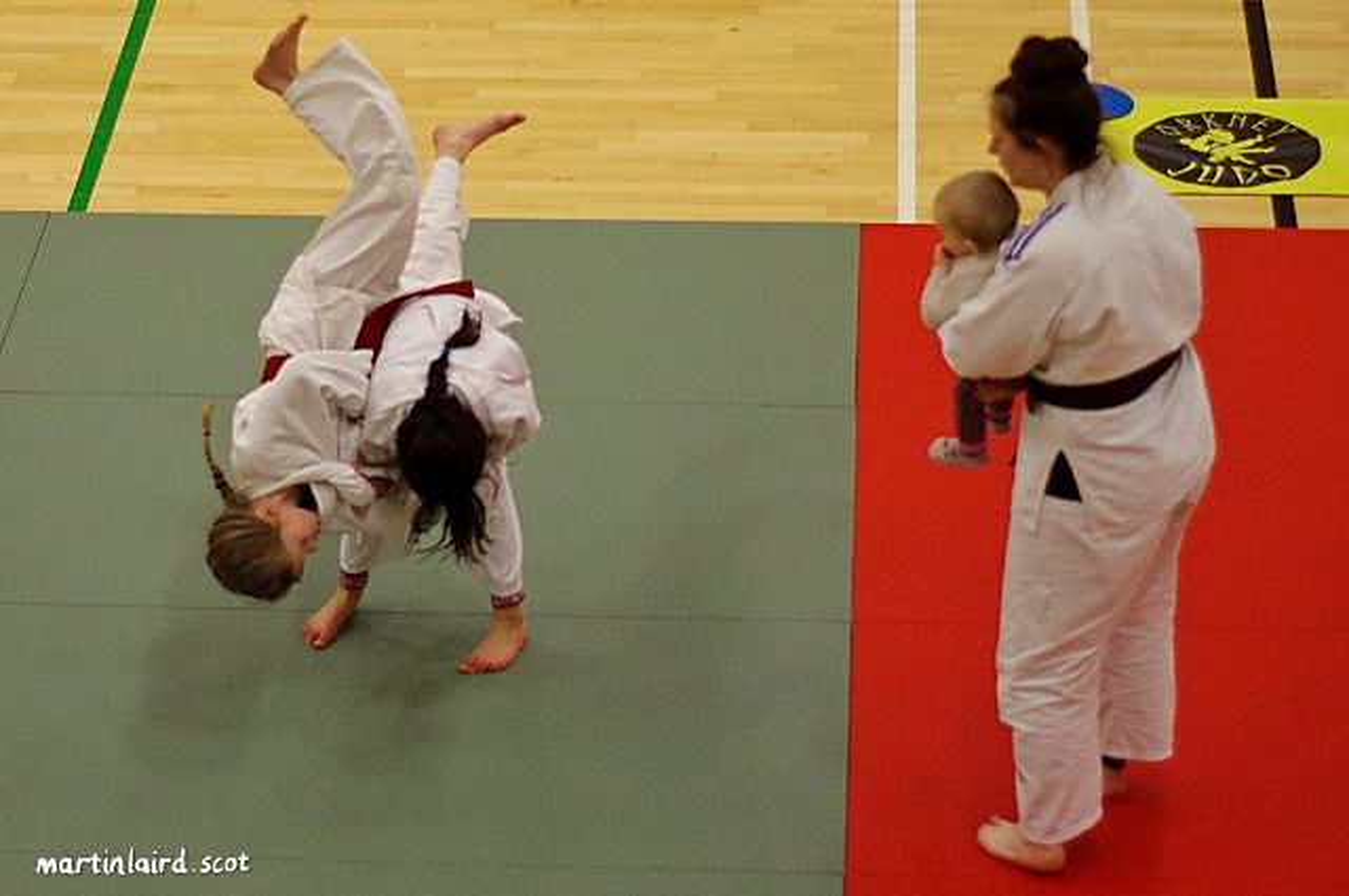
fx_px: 2807
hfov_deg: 27.0
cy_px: 448
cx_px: 674
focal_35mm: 75
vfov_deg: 18.1
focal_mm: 50
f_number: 2
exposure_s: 1/1250
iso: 1600
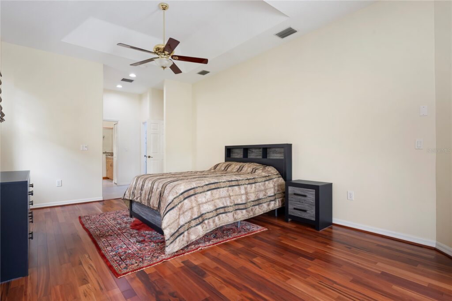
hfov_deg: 90.0
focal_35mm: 18
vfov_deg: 67.3
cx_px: 226
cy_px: 150
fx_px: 226
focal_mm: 18
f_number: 8
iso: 320
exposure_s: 1/5
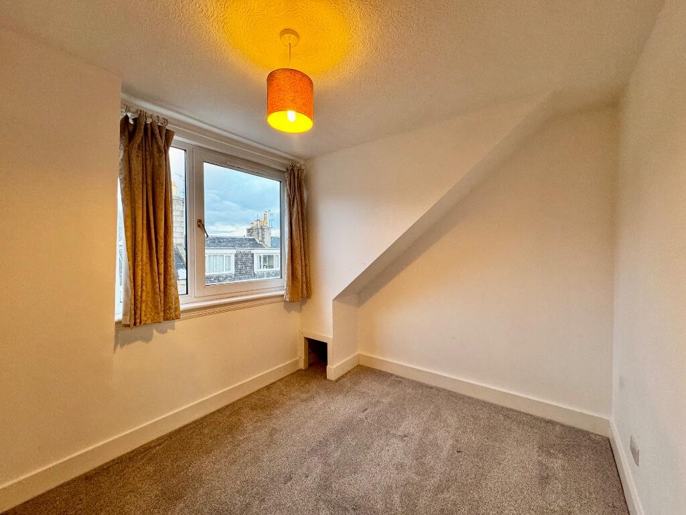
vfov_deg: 85.7
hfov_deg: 102.1
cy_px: 258
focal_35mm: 14
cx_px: 343
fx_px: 277
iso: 250
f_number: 2.2
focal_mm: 2.22
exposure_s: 1/100
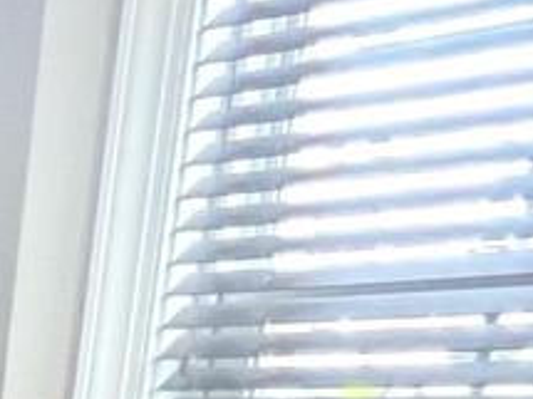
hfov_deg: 10.2
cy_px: 739
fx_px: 1339
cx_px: -1232
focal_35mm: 87
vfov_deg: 14.7
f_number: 1.8
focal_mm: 1.57
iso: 320
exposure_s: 1/60
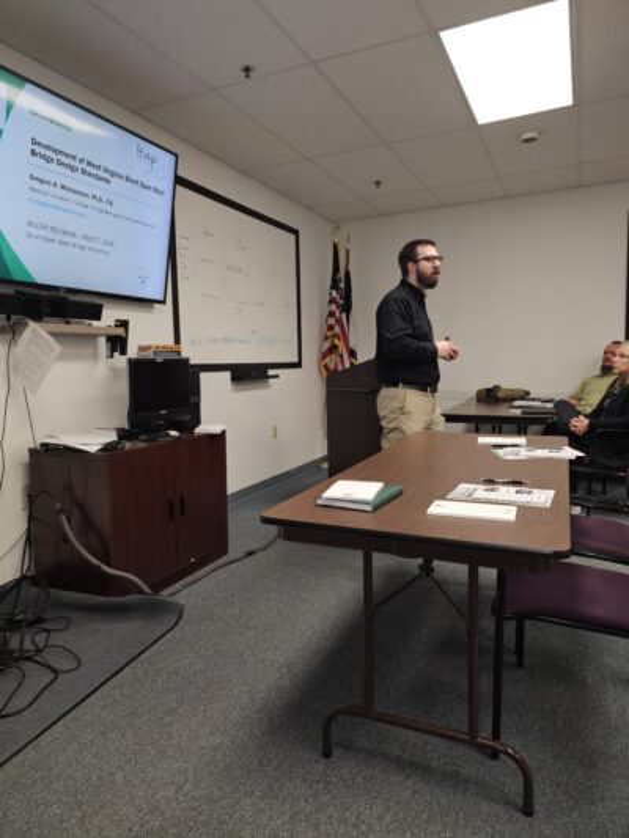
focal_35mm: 23
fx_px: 557
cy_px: 419
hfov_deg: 58.9
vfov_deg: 73.9
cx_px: 314
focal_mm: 6.3
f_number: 1.7
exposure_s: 1/40
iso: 125
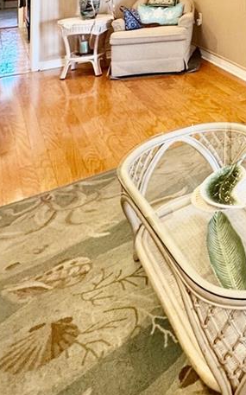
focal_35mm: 39
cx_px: 363
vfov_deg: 37.8
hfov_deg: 25.3
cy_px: -79
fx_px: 419
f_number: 2.2
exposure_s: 1/60
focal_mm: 2.22
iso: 250
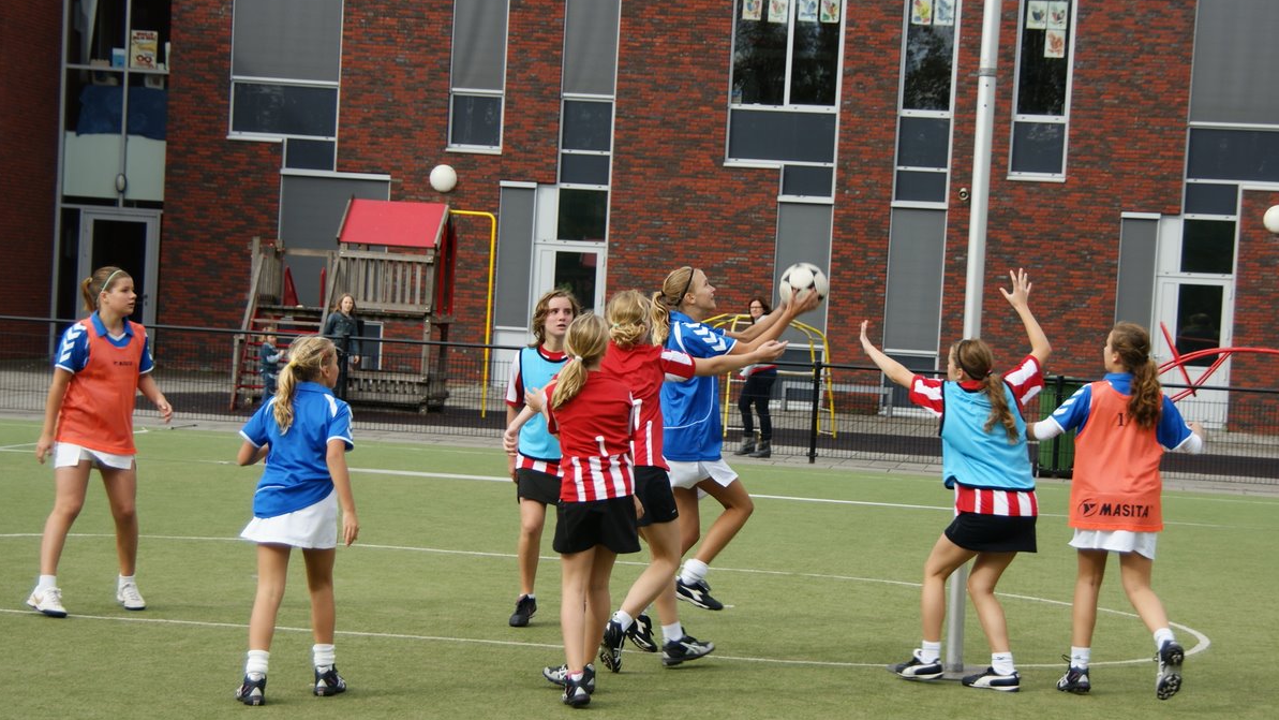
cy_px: 310
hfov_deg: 26.9
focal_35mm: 79
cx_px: 637
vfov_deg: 15.3
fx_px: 2679
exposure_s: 1/320
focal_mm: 50
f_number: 5.6
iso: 100
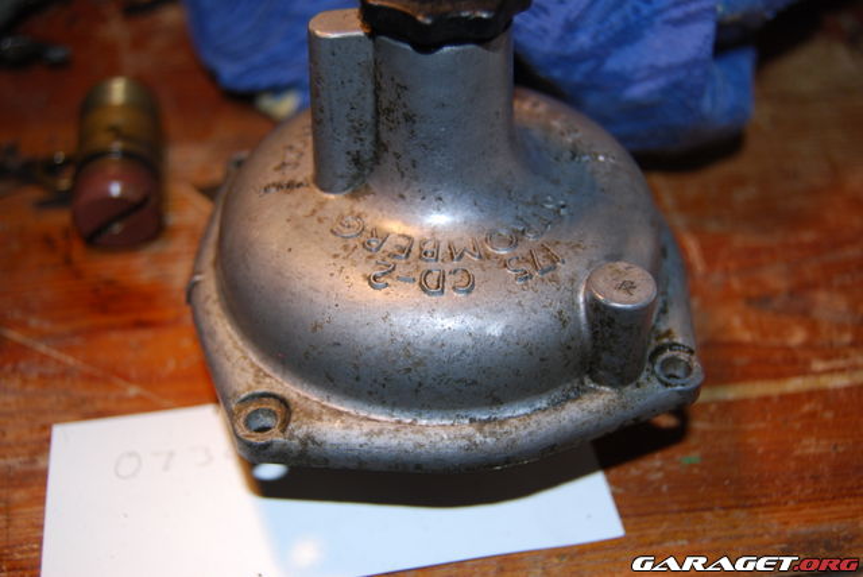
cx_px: 432
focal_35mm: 46
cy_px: 288
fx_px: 1116
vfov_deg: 29.0
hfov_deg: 42.3
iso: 200
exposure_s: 1/60
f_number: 4.5
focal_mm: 31
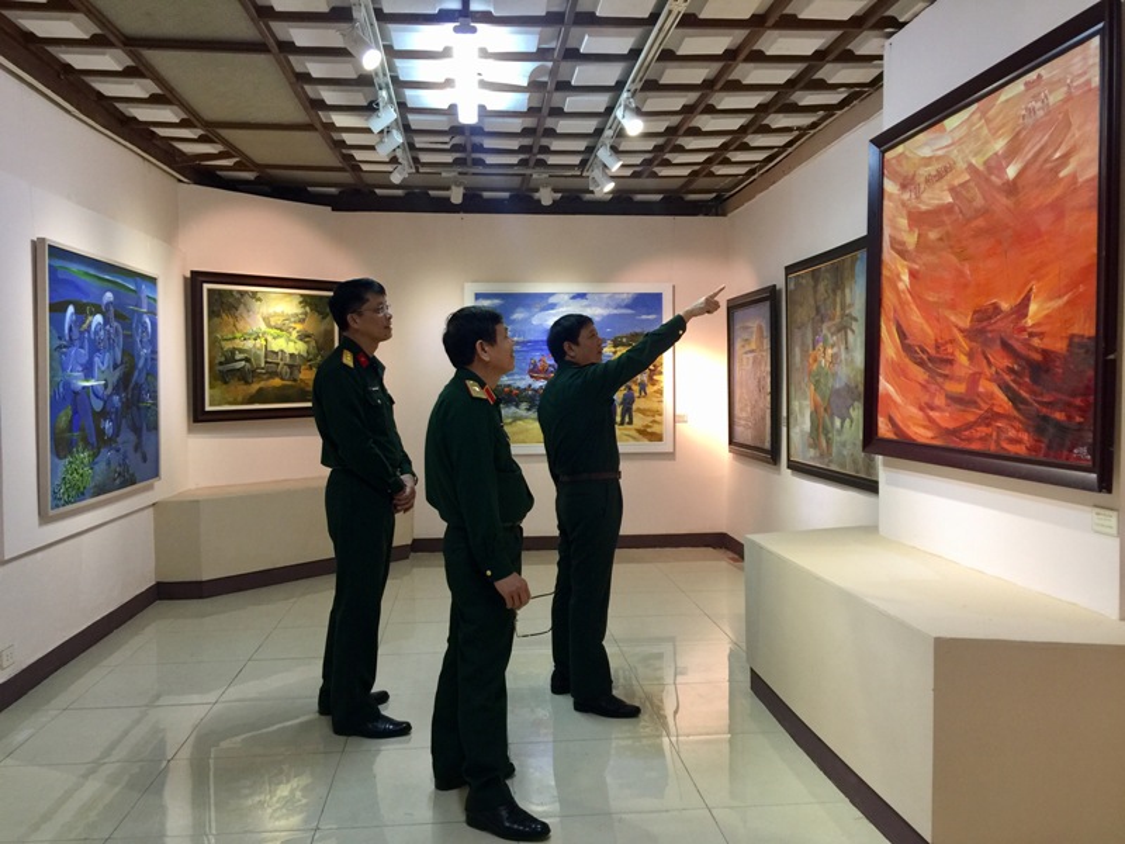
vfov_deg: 48.2
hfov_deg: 61.7
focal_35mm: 29
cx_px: 562
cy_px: 422
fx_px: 942
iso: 80
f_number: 2.2
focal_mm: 4.15
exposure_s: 1/33
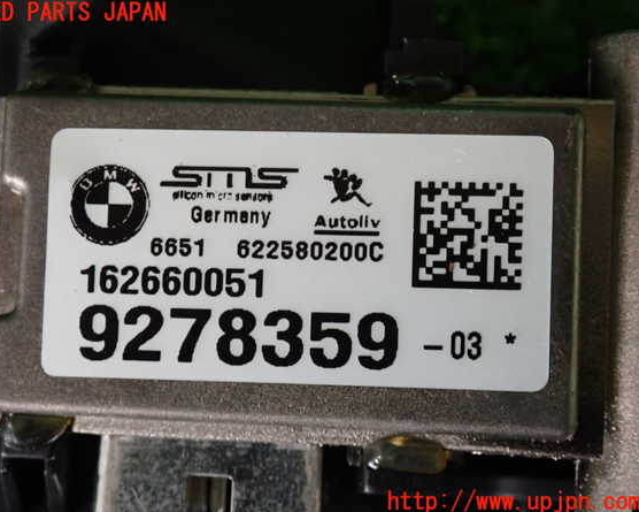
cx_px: 302
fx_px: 1873
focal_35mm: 99
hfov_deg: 19.4
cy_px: 258
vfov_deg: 15.6
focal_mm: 16.79
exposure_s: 1/100
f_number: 4.7
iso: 640
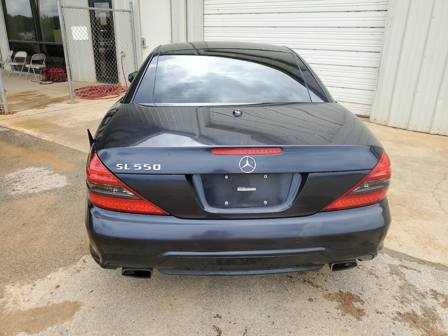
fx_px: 336
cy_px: 168
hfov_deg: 67.3
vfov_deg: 53.1
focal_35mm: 26
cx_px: 224
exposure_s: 1/1250
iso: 50
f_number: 1.5
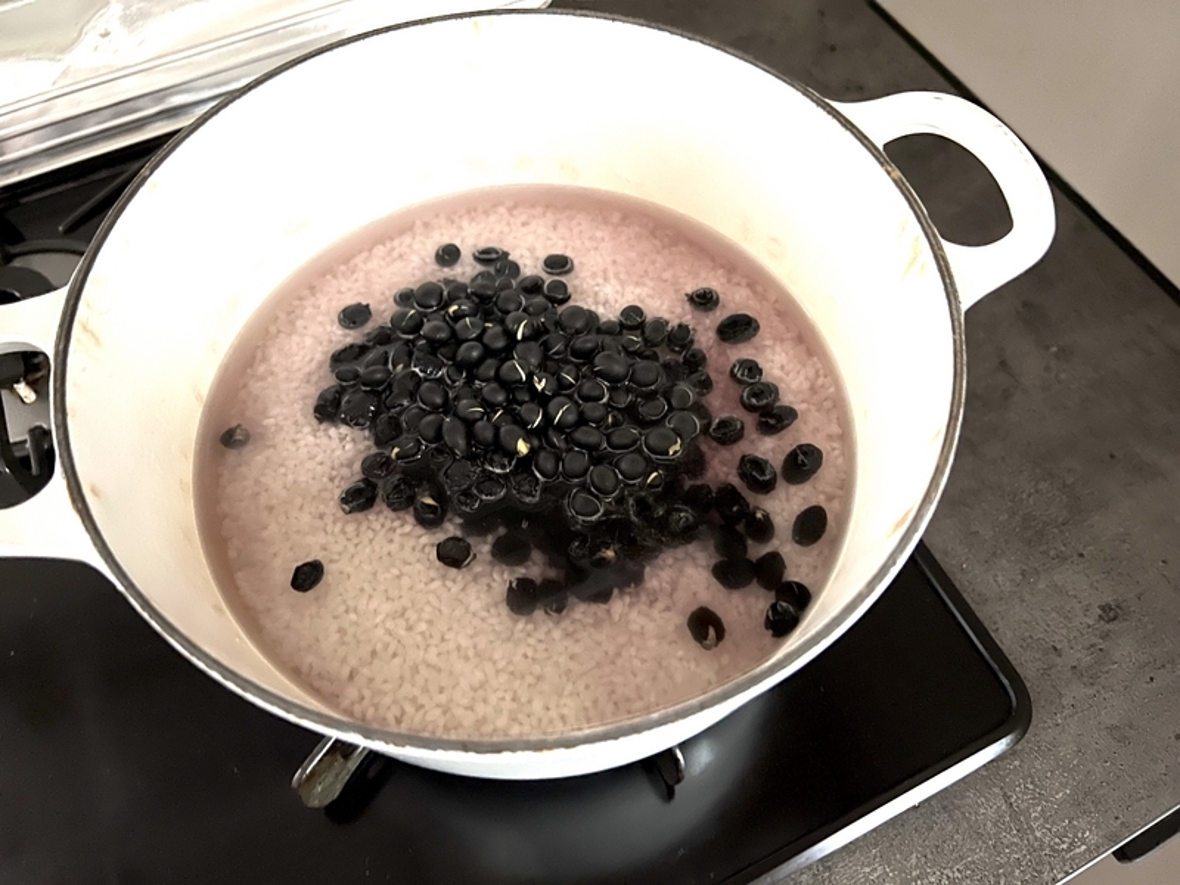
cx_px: 590
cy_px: 442
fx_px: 886
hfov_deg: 67.3
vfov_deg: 53.1
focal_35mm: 26
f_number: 1.5
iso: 640
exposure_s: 1/14
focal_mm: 5.7
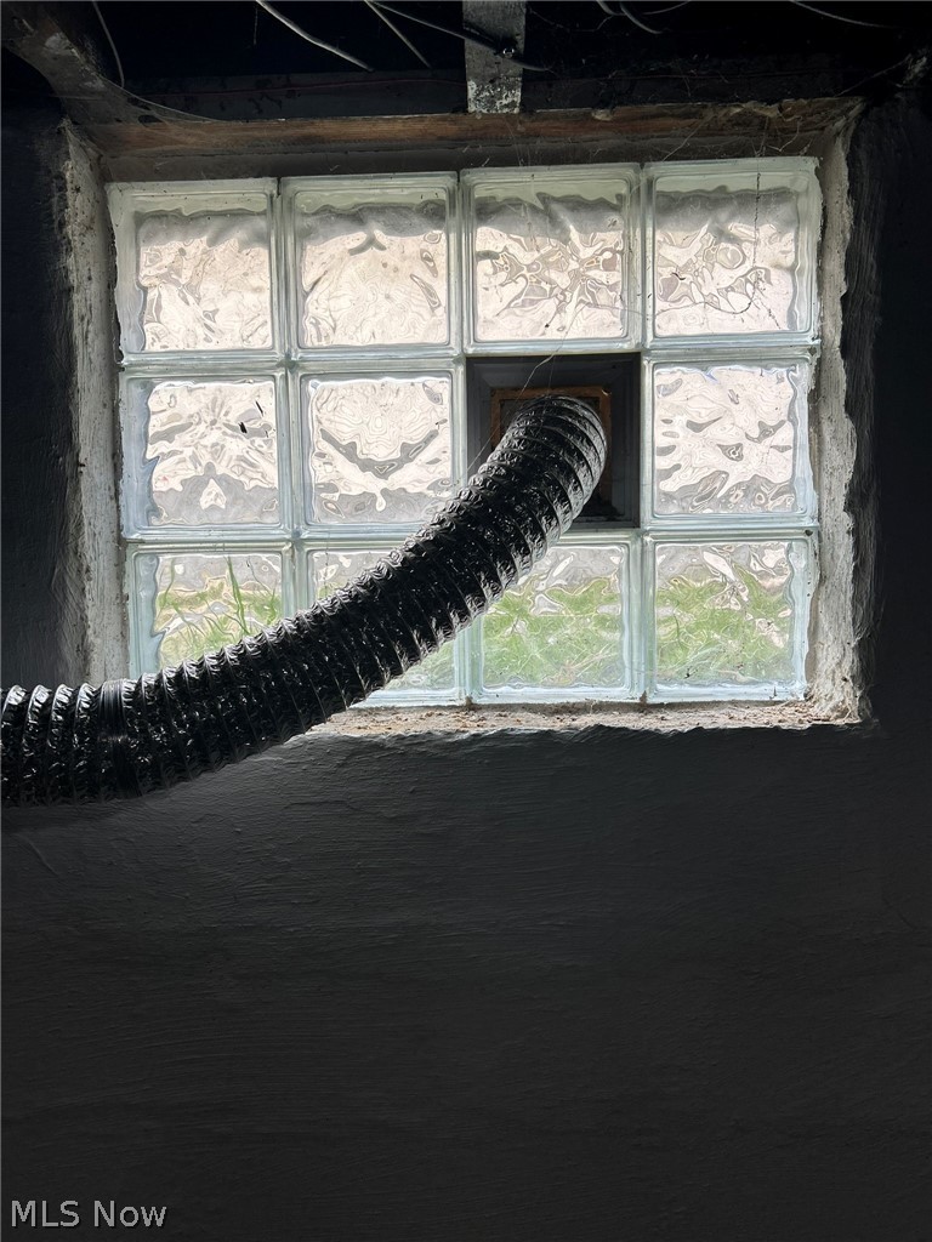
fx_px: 933
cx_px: 466
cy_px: 621
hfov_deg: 53.1
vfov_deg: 67.3
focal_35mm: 26
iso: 50
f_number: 1.5
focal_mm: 5.7
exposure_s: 1/372
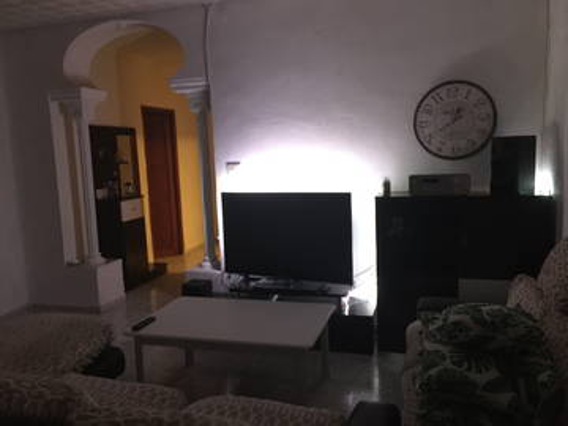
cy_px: 213
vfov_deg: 48.2
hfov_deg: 61.7
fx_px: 476
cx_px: 284
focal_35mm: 29
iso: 200
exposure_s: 1/8
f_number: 2.2
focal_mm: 4.15
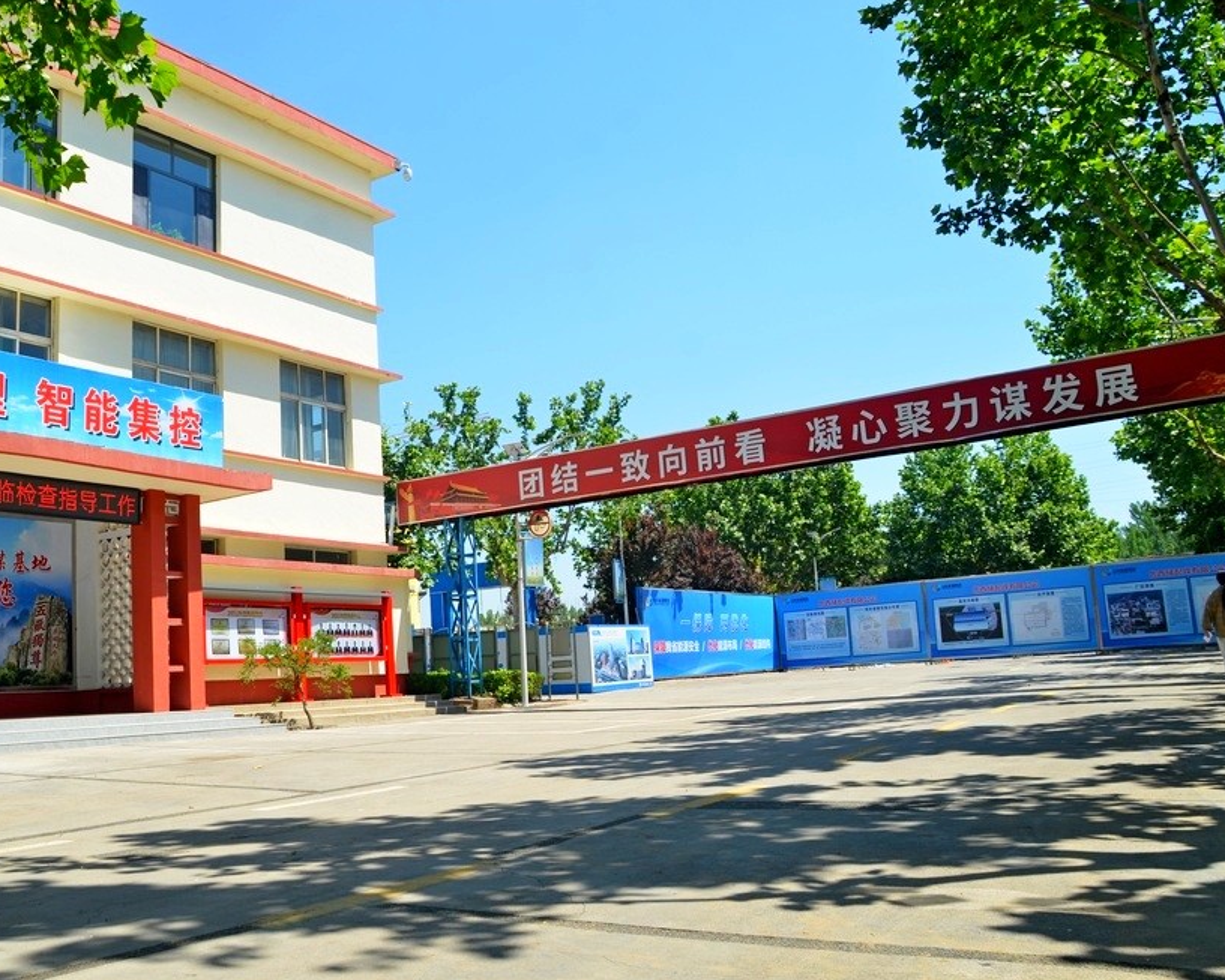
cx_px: 515
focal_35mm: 31
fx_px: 1124
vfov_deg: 47.1
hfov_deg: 56.9
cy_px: 494
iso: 160
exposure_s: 1/250
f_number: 8
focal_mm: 18
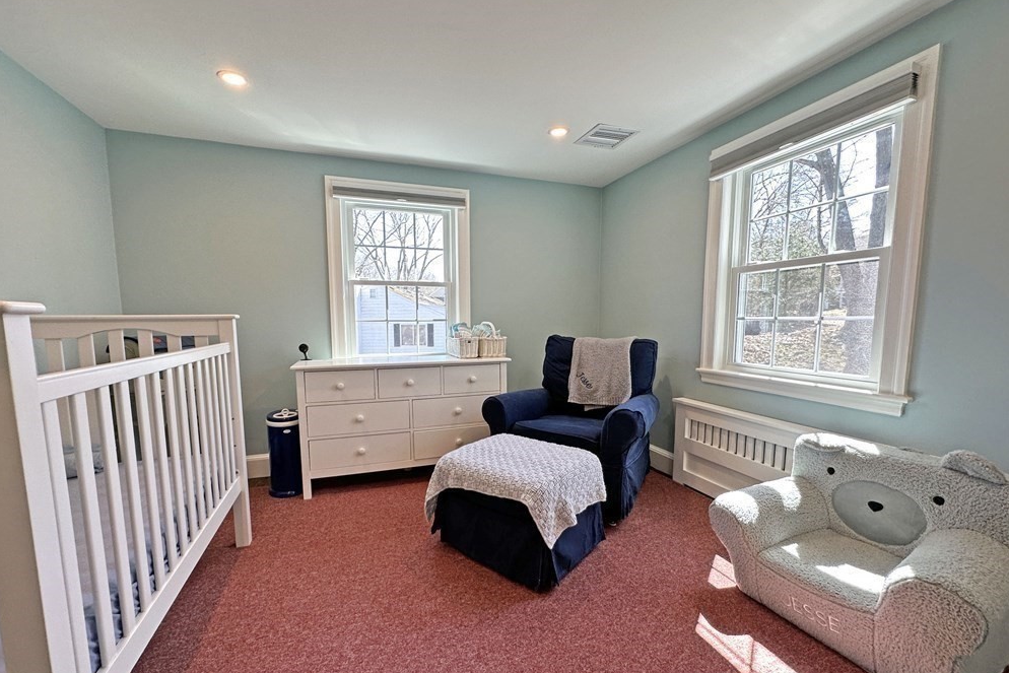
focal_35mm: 15
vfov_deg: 77.2
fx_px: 420
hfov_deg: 100.4
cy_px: 362
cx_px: 499
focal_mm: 2.22
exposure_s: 1/120
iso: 100
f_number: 2.2
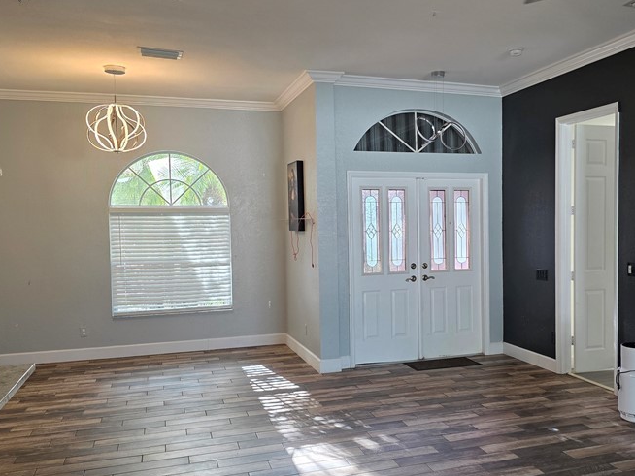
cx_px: 428
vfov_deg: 39.6
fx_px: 661
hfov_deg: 50.3
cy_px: 262
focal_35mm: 36
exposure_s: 1/120
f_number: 1.7
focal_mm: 6.3
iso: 160
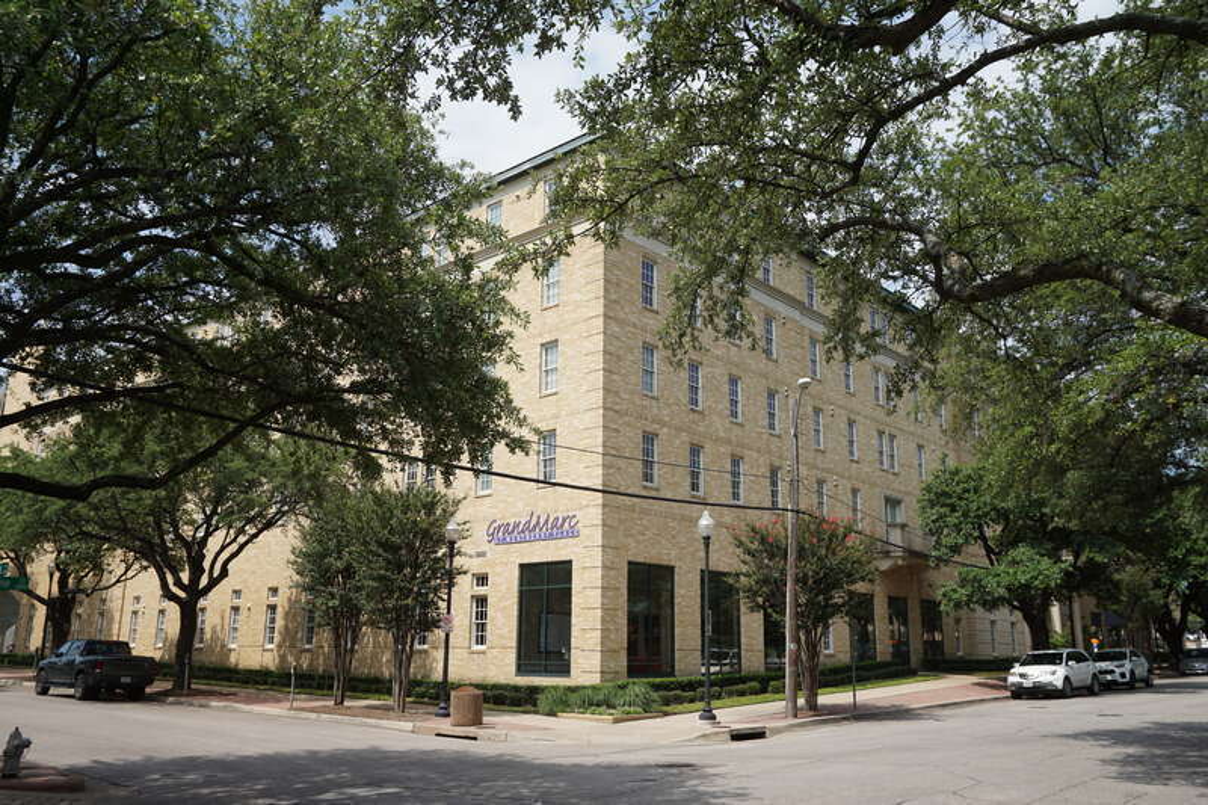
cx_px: 604
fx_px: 1006
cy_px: 402
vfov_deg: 43.6
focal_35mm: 30
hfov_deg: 61.9
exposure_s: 1/320
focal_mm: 20
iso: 100
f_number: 8
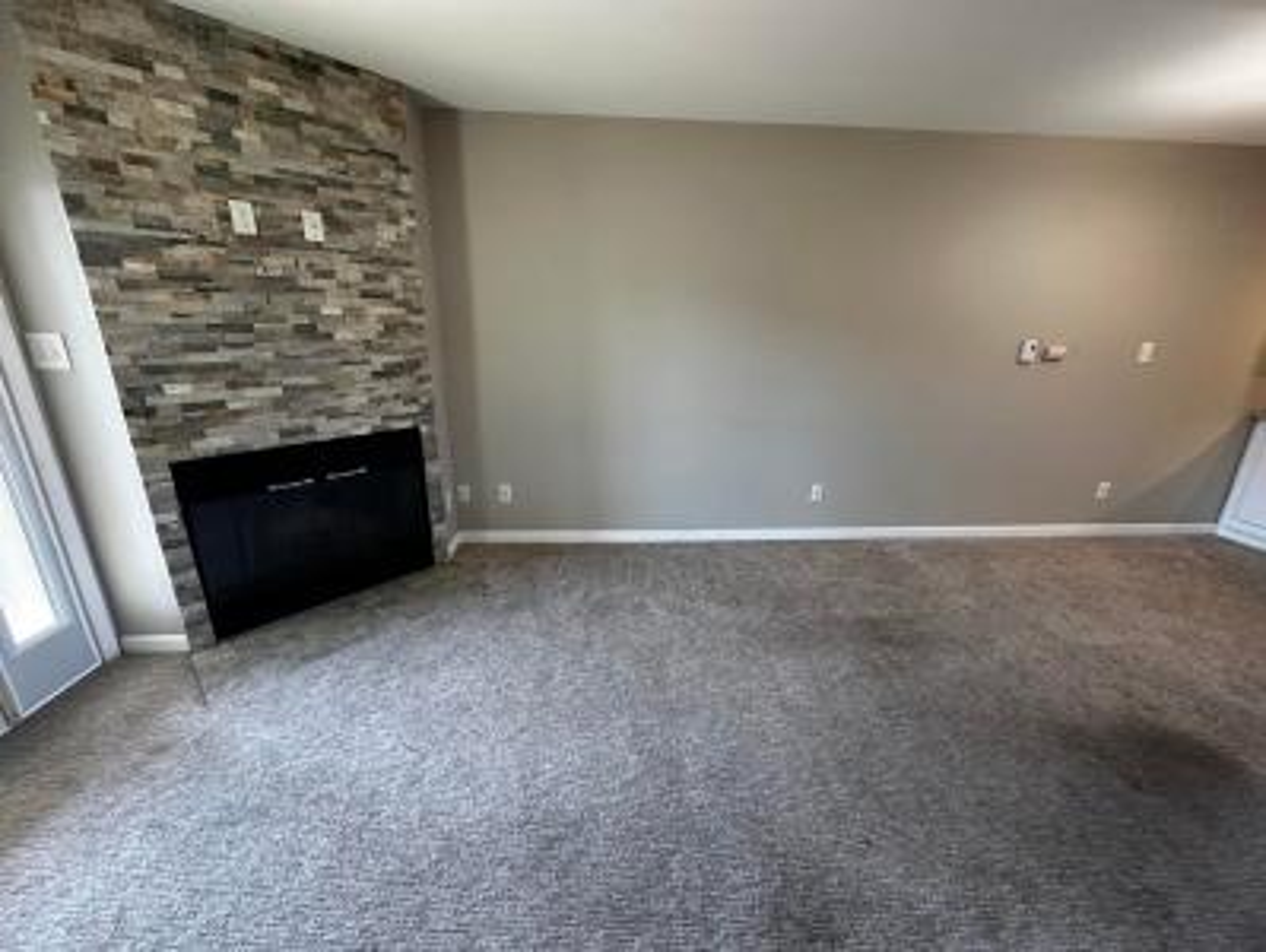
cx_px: 633
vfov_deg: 85.8
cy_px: 476
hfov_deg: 102.0
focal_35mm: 14
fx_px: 512
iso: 320
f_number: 2.2
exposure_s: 1/120
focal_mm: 2.22
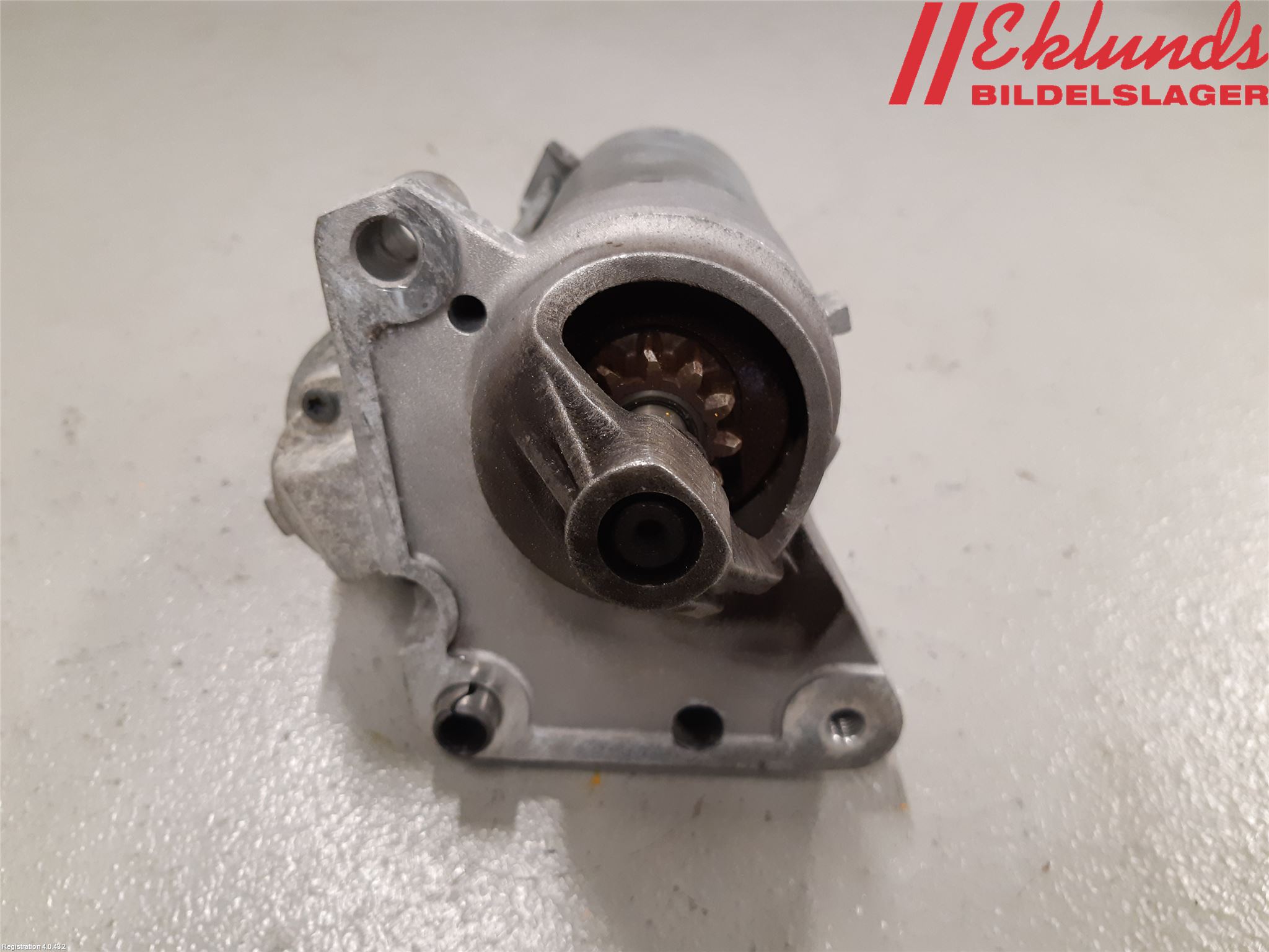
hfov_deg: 67.3
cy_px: 476
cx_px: 634
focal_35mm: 26
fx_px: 953
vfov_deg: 53.1
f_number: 1.7
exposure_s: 1/50
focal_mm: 3.93
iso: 160
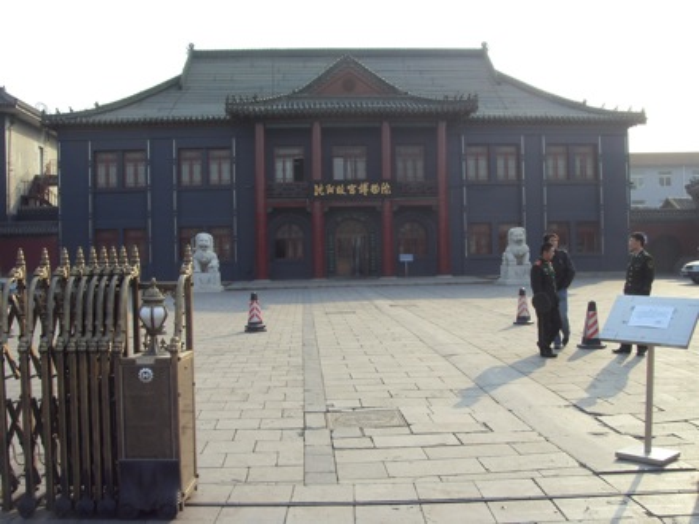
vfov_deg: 36.8
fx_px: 788
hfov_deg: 47.9
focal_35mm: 39
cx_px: 350
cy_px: 262
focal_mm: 6.6
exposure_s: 1/125
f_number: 6.2
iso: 80
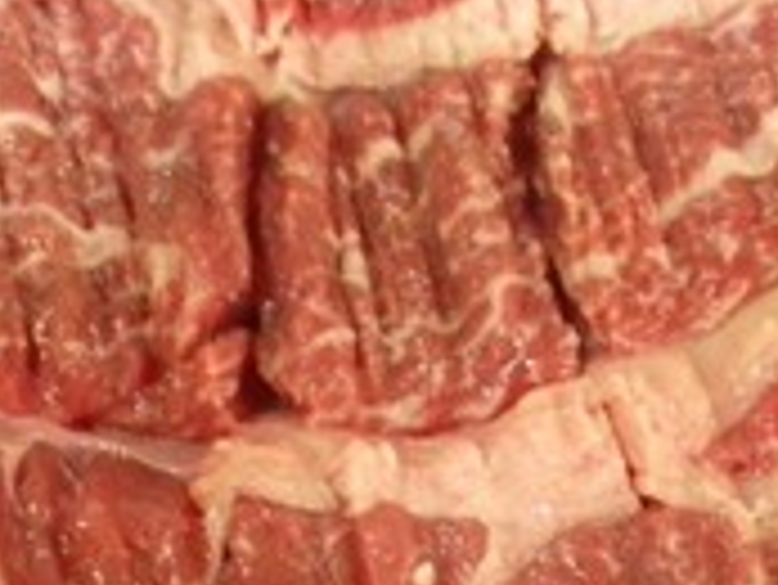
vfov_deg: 17.7
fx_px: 1822
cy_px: 610
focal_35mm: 81
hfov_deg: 23.9
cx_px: 576
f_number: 3.5
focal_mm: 5
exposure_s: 1/13
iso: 800
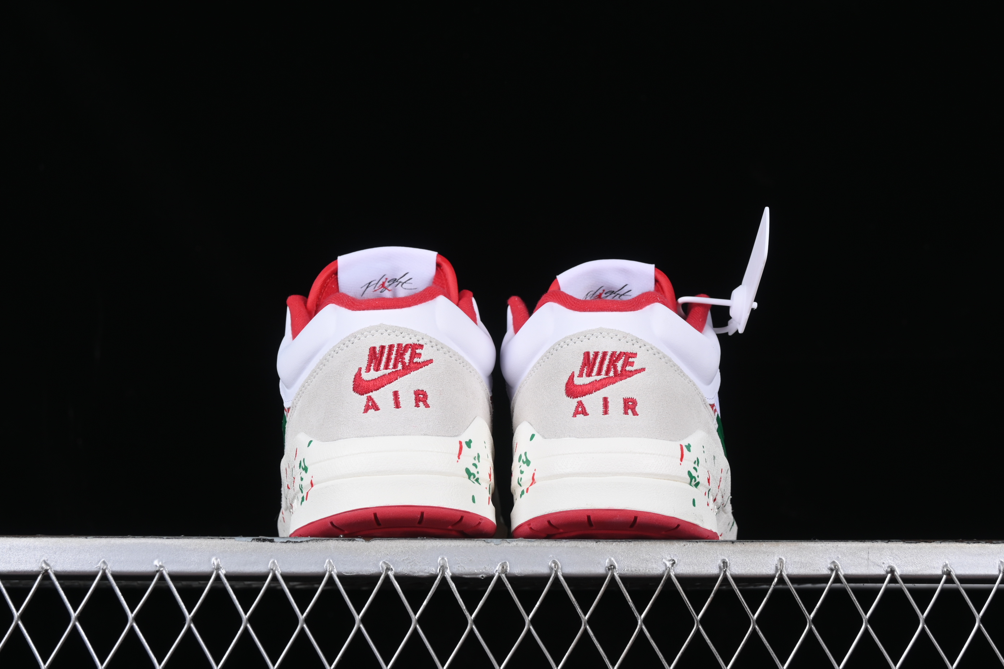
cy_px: 334
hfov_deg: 27.0
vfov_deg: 18.2
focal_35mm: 75
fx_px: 2092
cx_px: 502
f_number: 8
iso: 160
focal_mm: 50
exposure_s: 1/80
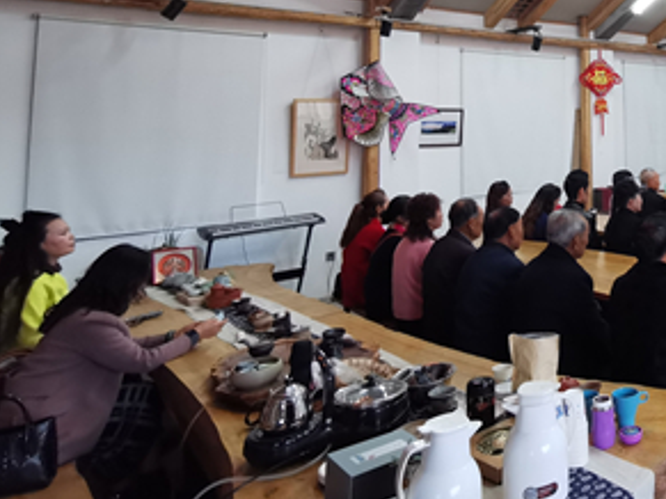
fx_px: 635
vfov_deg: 40.5
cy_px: 76
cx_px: 680
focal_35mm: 33
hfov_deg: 45.7
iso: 250
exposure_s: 1/33.3
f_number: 2.2
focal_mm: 2.35
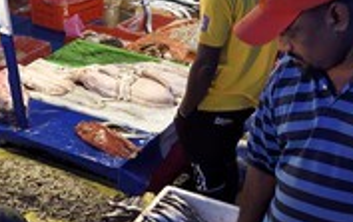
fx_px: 559
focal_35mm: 58
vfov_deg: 22.3
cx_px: 132
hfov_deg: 34.9
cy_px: 160
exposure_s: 1/125
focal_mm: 24
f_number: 4.5
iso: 2000
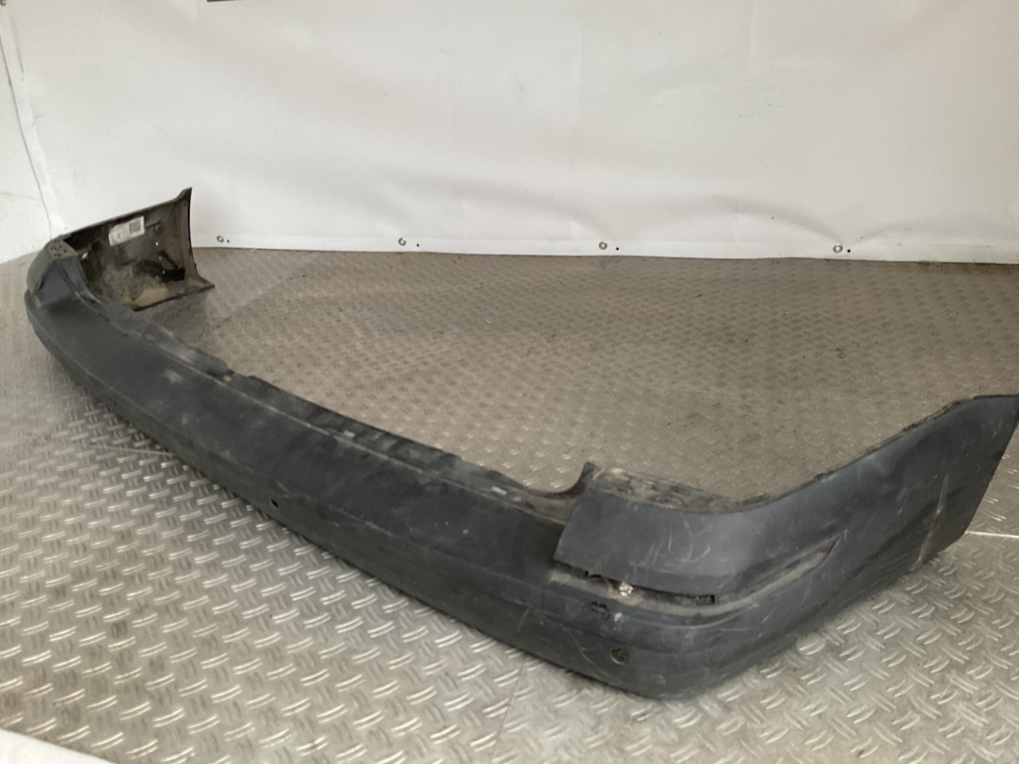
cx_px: 510
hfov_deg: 61.7
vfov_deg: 48.2
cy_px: 382
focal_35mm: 29
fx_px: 854
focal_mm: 3
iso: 80
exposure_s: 1/50
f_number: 1.8
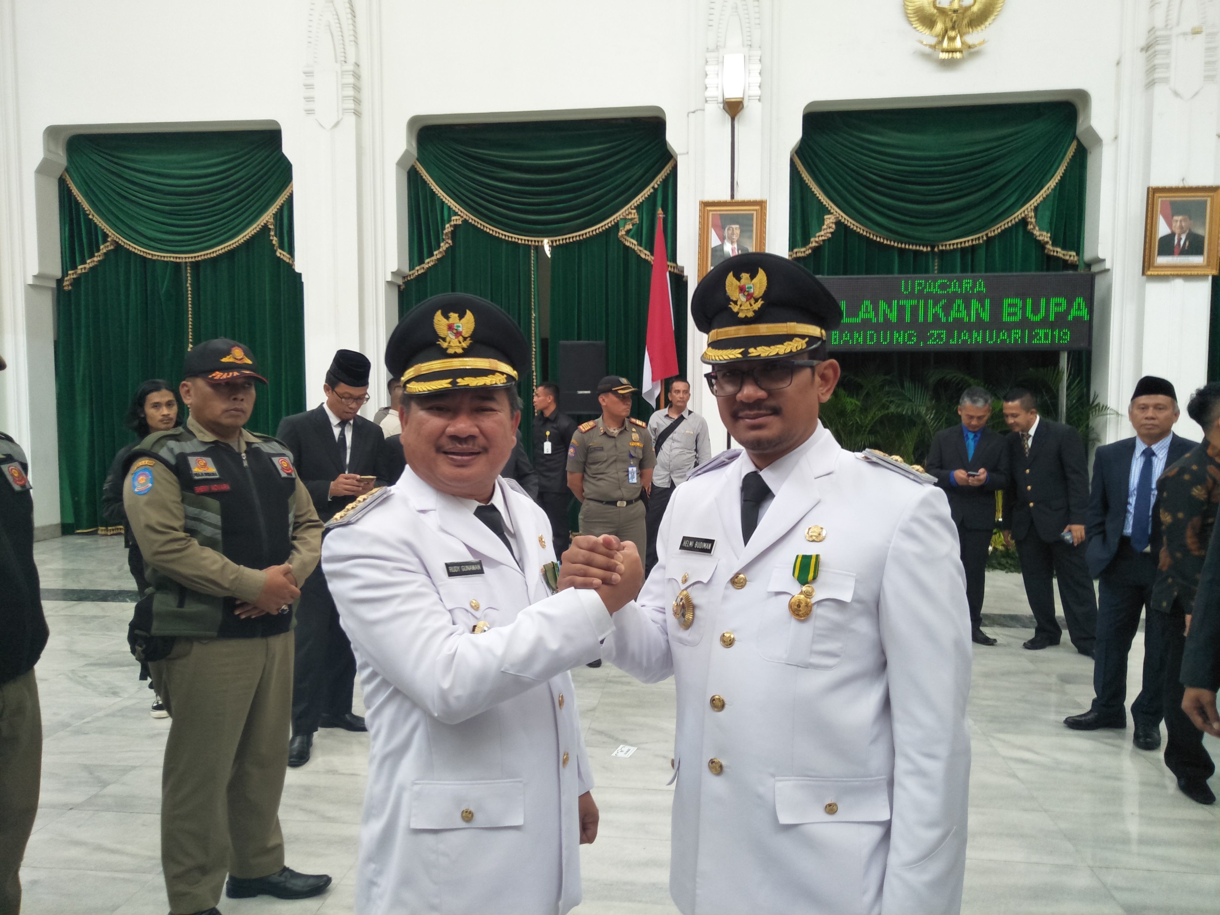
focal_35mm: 20
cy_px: 458
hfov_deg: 81.7
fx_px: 705
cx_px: 610
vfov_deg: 66.0
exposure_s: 1/33
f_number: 2.2
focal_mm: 3.46
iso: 138
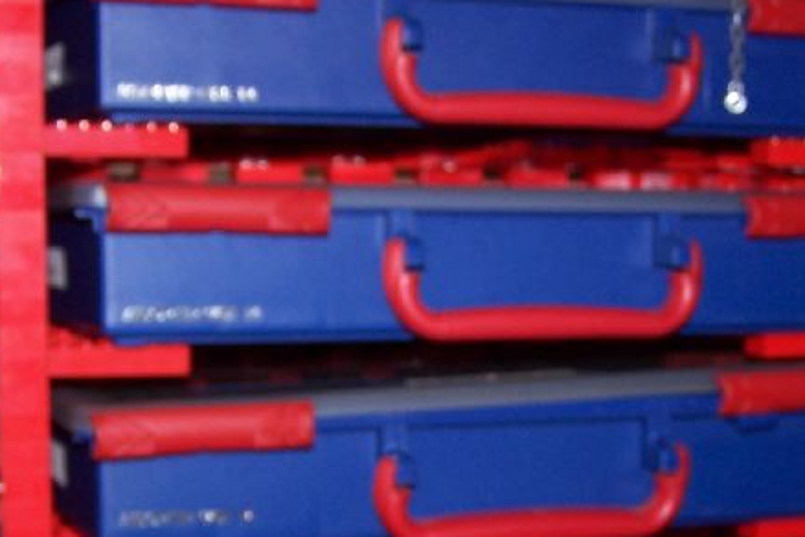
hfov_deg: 26.0
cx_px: 415
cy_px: 416
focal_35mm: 78
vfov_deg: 17.4
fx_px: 1744
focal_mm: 6.3
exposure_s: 1/60
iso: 80
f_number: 2.8
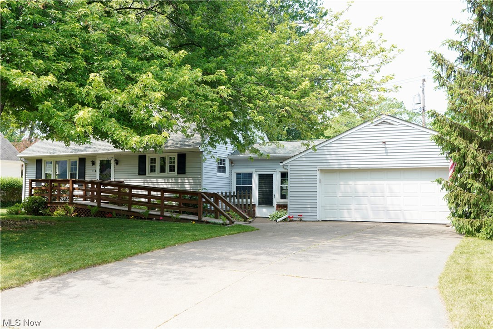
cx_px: 246
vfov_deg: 38.9
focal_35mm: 34
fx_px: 466
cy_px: 164
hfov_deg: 55.8
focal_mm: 34
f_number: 6.3
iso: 250
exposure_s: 1/200
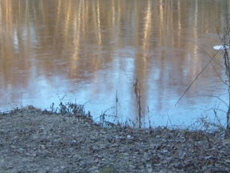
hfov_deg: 26.4
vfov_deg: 19.8
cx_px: 164
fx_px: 485
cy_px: 14
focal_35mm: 73
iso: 80
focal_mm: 5.8
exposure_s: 1/125
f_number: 2.8
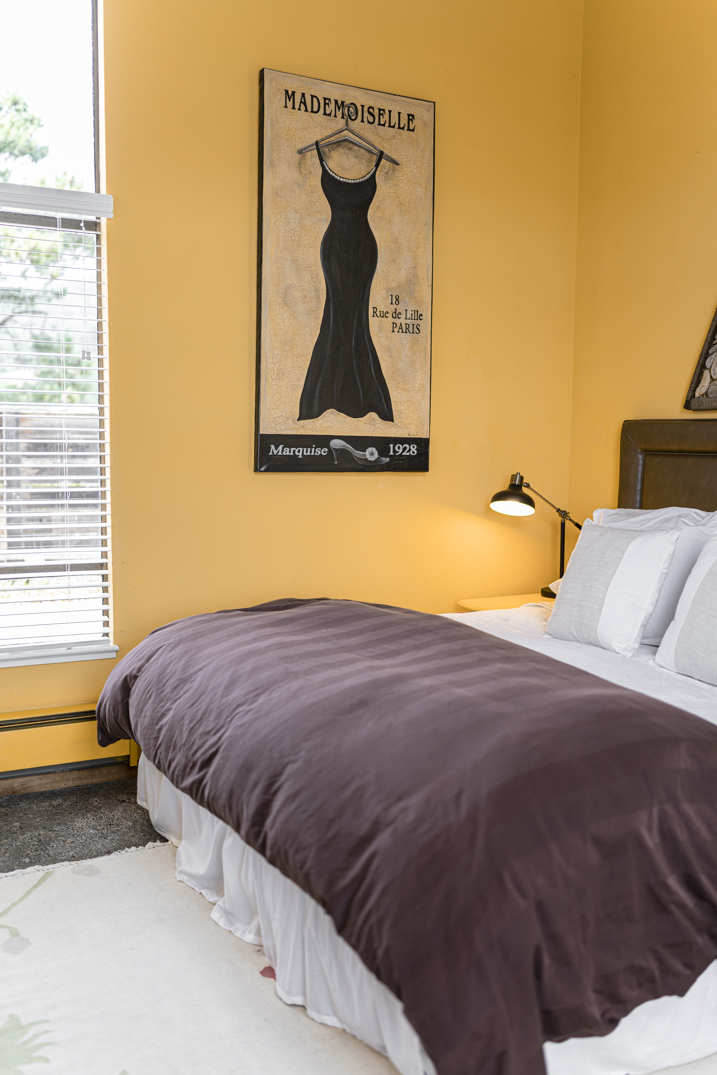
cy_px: 538
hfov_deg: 37.9
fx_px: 1045
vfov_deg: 54.4
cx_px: 358
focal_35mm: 35
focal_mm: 35
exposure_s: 1/200
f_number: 1.4
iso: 100
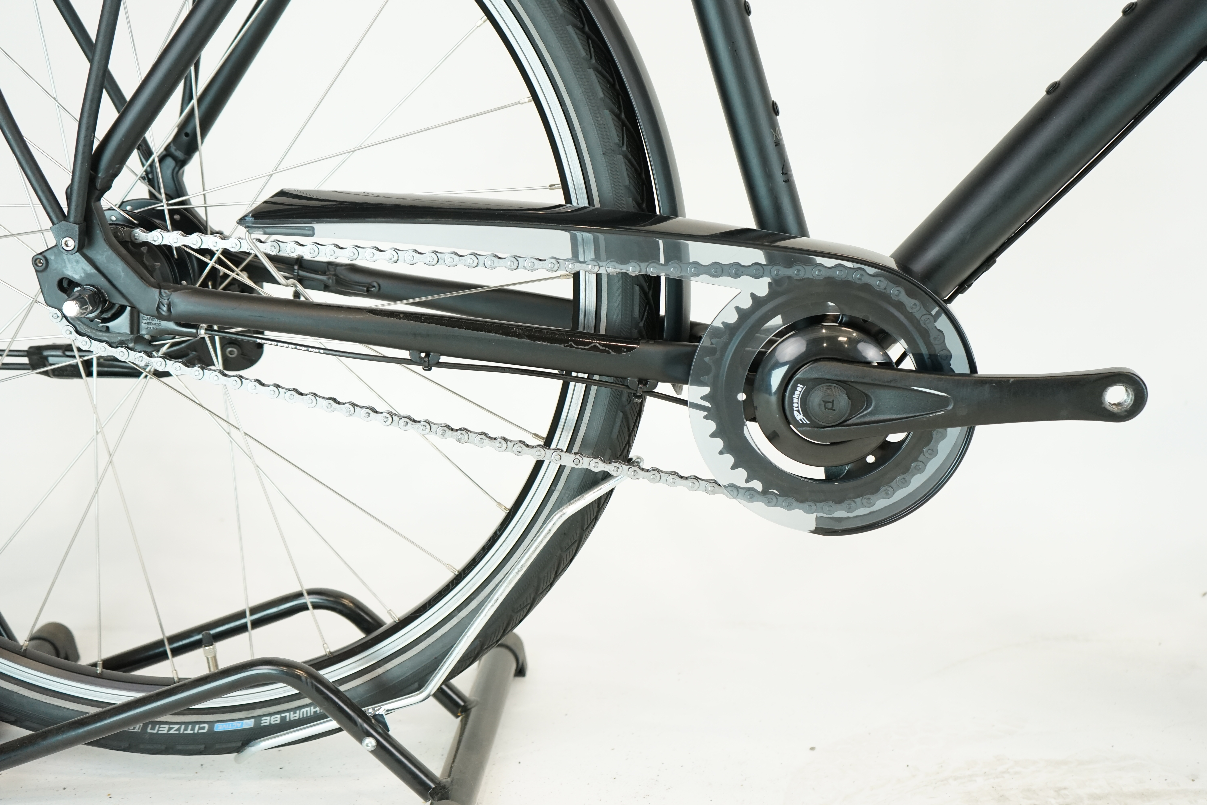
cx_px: 604
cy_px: 402
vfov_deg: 31.9
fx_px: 1408
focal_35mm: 42
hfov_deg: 46.4
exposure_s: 1/200
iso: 1250
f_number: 4.5
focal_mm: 42
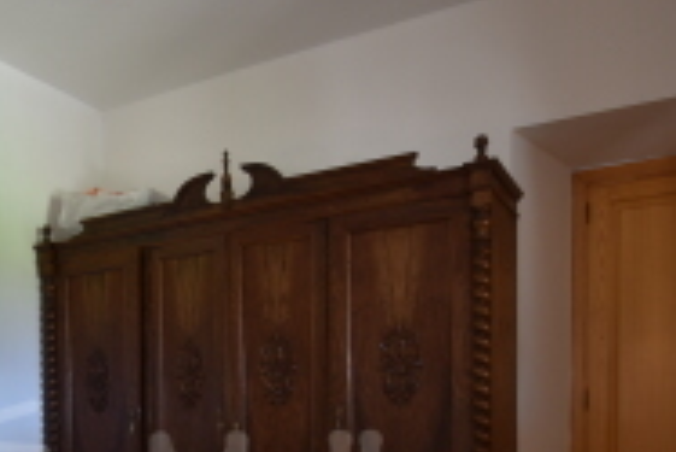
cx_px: 83
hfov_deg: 43.7
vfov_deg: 30.4
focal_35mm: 41
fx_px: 770
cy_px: 450
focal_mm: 10
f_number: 9
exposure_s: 1/2
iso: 100
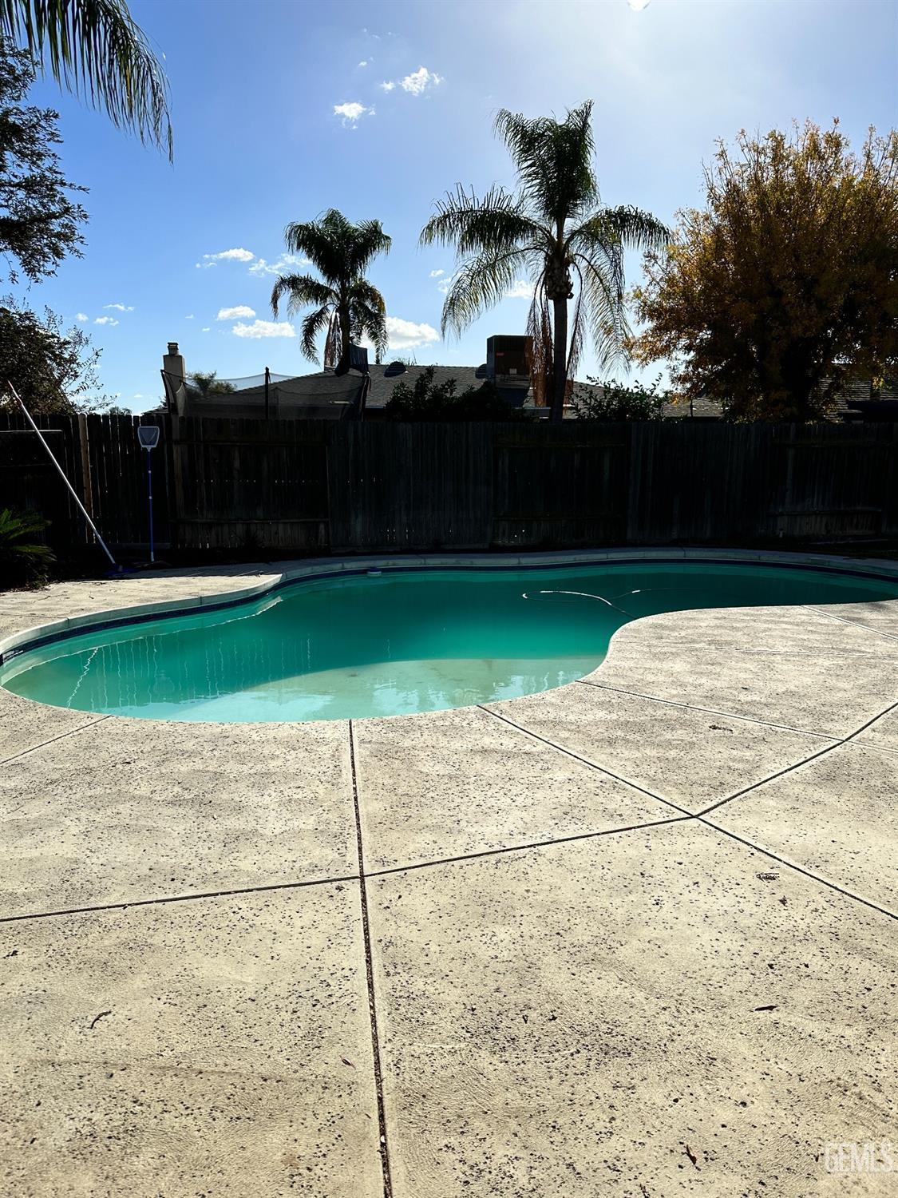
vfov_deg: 71.6
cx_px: 449
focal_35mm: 24
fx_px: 830
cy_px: 599
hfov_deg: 56.8
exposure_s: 1/8929
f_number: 1.78
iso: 80
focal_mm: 6.86
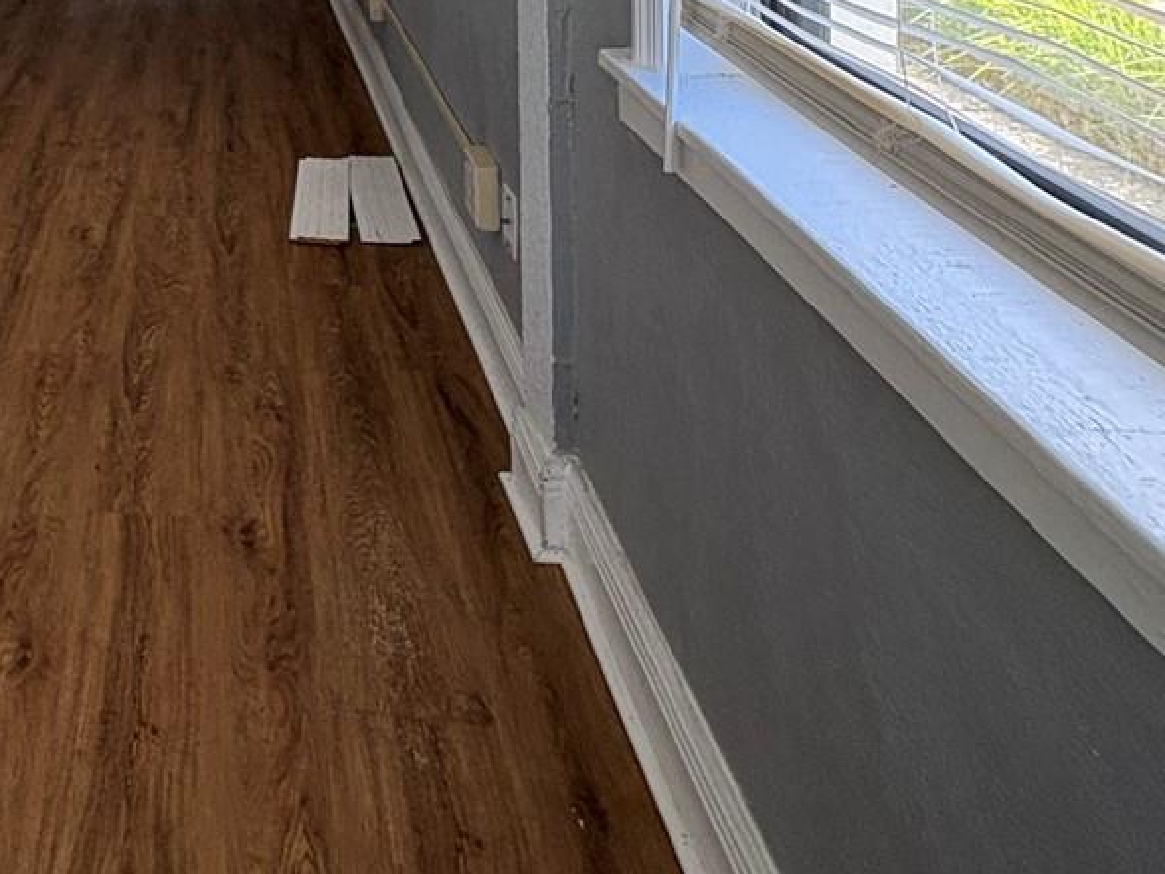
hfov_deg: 41.5
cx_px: -38
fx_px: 1279
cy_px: -148
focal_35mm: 38
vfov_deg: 32.0
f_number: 2.2
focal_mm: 2.22
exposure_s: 1/60
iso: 320
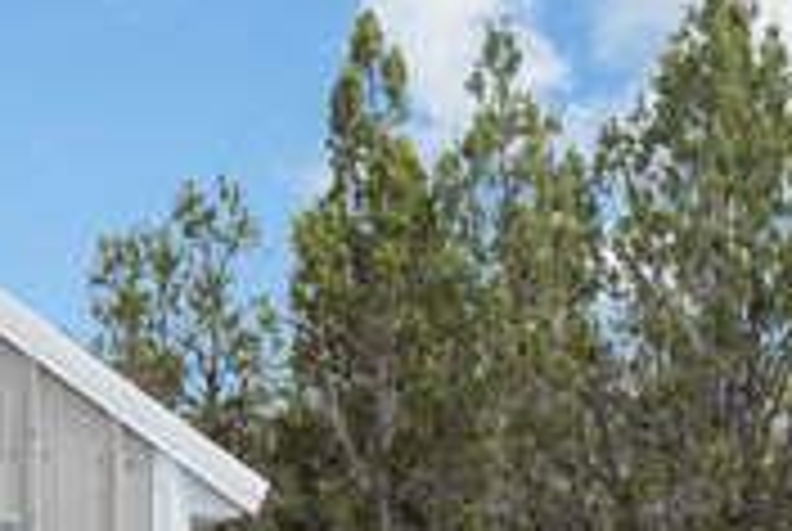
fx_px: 2248
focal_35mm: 102
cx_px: 86
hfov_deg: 19.6
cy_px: 754
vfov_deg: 12.9
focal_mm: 30
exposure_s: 1/125
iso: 800
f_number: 8
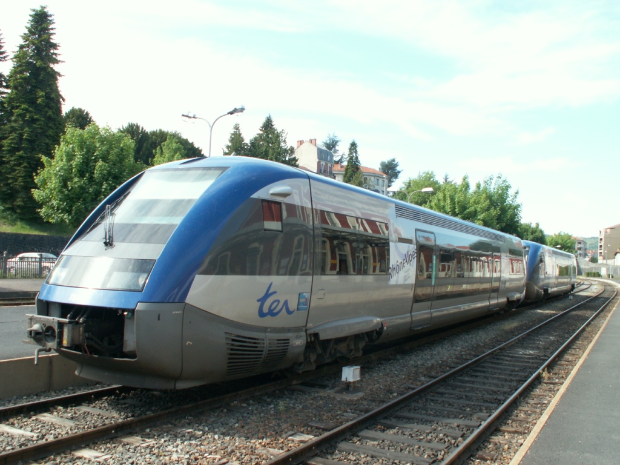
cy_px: 232
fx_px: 627
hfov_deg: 52.6
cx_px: 310
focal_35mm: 35
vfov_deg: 40.7
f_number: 4.5
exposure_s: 1/100
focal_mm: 5.86
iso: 50
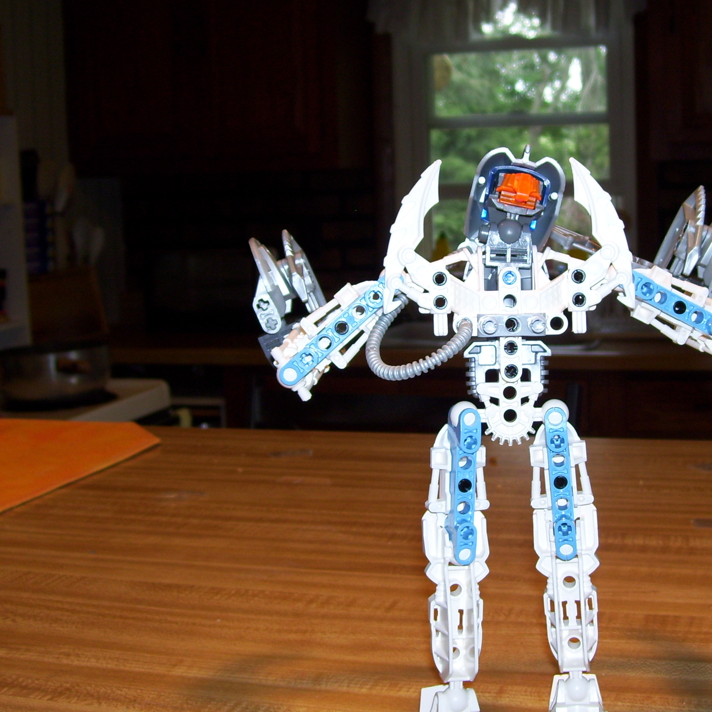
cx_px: 444
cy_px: 329
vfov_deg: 31.6
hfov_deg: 31.5
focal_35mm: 54
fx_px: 1257
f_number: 2.7
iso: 80
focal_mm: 6
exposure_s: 1/60
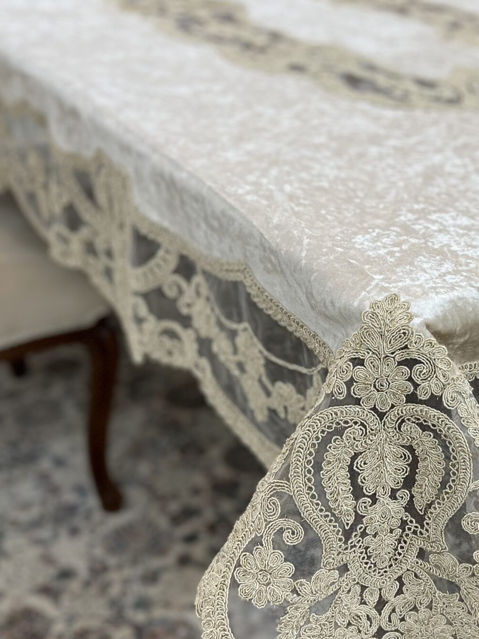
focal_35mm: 50
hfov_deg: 28.5
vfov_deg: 38.2
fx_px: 923
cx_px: 386
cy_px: 287
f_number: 1.5
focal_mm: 5.7
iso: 64
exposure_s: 1/100
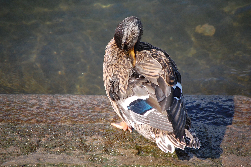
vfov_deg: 5.1
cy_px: 84
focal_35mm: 270
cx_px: 126
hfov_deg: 7.6
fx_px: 1881
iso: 400
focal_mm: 180
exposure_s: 1/500
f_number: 5.6
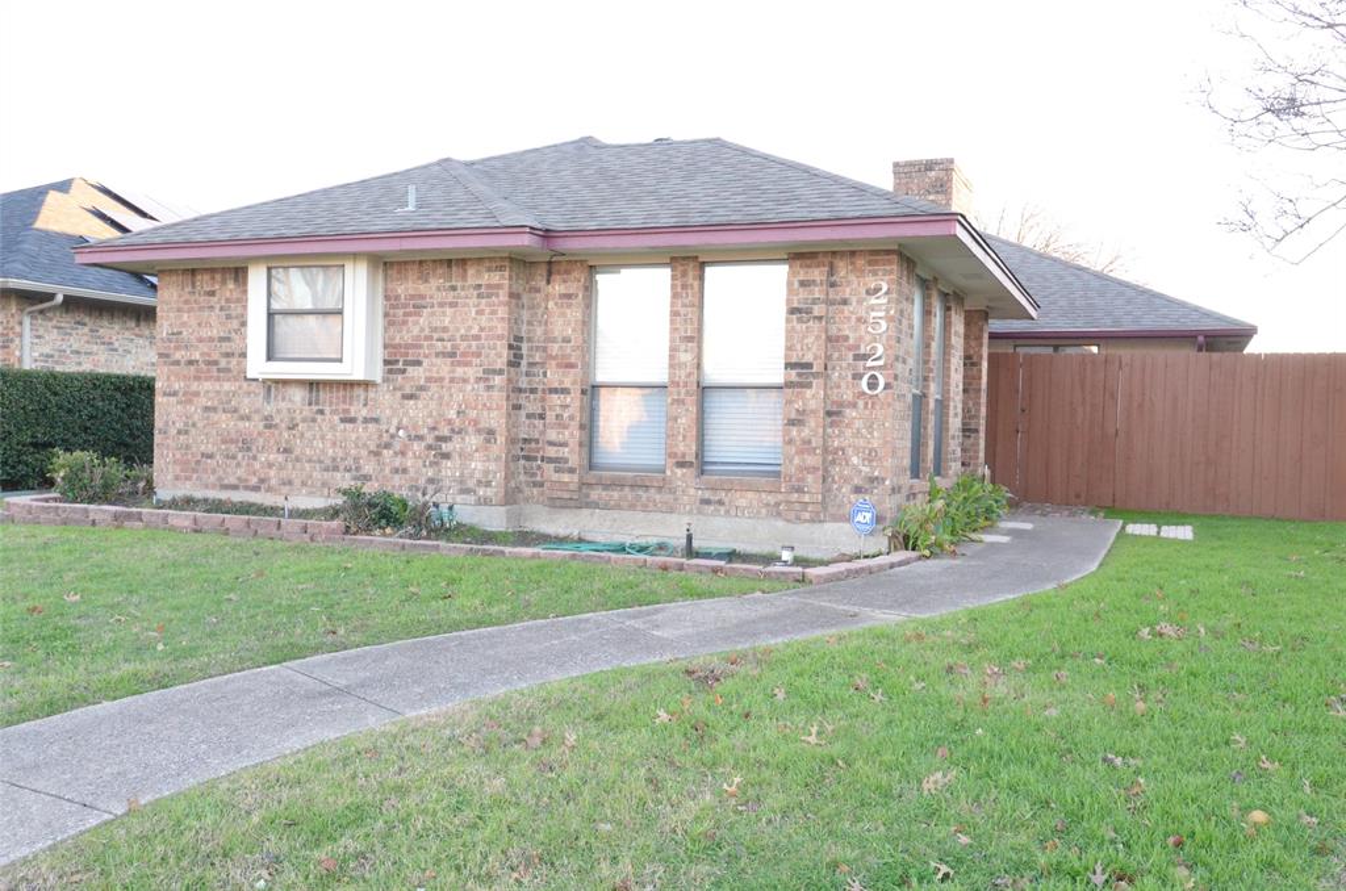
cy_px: 446
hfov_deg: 62.0
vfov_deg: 43.4
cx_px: 673
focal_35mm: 30
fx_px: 1119
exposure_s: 1/200
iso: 3200
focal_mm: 20
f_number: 7.1
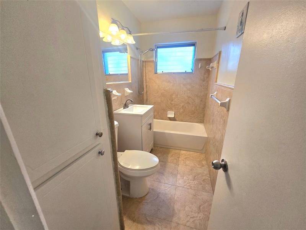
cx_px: 153
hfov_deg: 106.2
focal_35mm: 13
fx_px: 115
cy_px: 115
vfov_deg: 89.9
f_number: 2.2
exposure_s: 1/60.2
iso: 80
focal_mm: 2.2
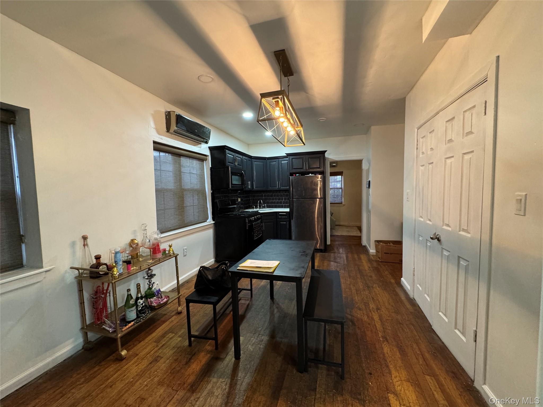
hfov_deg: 102.1
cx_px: 272
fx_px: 220
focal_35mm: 14
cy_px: 204
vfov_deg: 85.7
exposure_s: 1/60
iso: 500
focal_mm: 2.22
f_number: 2.2
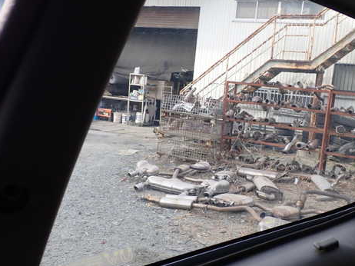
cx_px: 201
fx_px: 400
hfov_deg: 47.8
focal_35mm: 39
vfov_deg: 36.8
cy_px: 134
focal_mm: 5.4
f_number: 3.2
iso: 100
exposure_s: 1/200
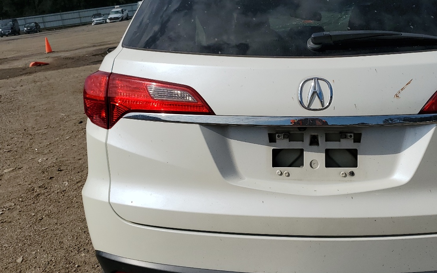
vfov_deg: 31.9
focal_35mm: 40
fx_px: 476
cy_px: 116
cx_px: 278
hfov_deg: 48.7
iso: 50
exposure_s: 1/10000
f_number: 1.5
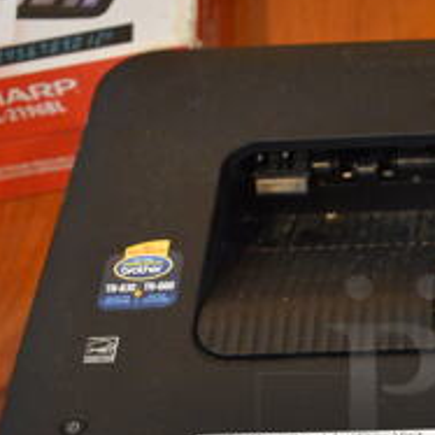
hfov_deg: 21.6
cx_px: 502
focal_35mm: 75
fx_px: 1066
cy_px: 381
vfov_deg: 22.6
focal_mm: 18
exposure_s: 1/30
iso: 2500
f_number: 3.5
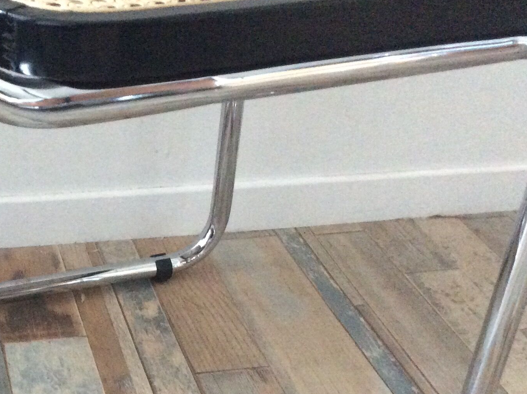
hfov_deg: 31.1
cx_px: 119
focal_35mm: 61
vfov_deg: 23.4
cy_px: 353
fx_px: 927
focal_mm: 3.3
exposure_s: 1/17
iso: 400
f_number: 2.4
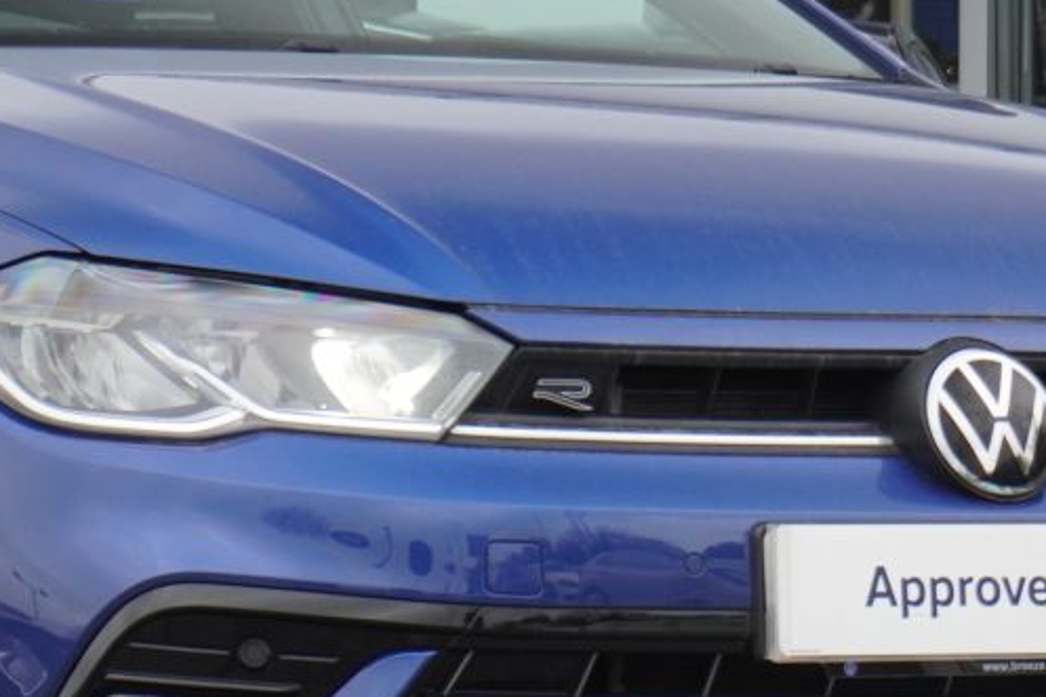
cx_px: 23
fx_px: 6872
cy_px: 112
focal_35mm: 237
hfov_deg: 8.7
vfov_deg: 5.8
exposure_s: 1/160
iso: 500
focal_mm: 49
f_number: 5.6
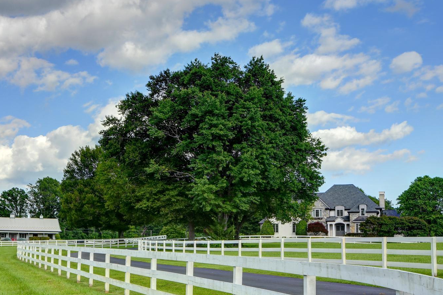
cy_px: 198
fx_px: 677
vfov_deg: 24.5
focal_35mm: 55
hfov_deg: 35.9
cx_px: 151
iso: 200
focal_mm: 24
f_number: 10
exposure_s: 1/250
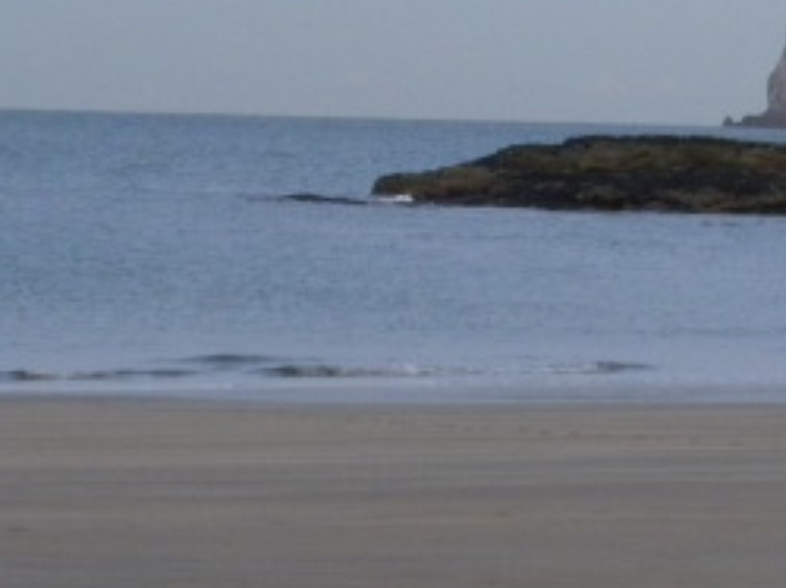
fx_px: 8371
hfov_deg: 5.4
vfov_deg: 4.0
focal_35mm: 369
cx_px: 921
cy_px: -72
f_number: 4.5
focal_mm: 25.7
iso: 400
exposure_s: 1/27
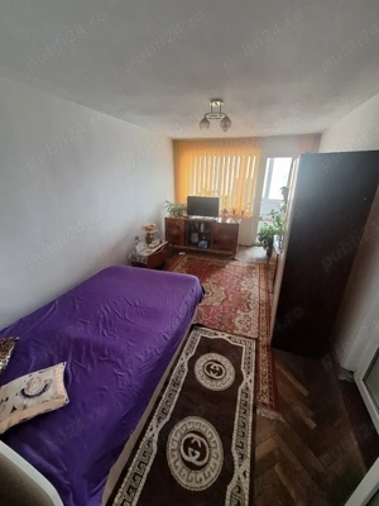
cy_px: 253
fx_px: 190
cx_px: 190
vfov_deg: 106.2
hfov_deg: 89.9
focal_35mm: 13
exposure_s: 1/50
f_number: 2.2
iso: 200
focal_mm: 1.74
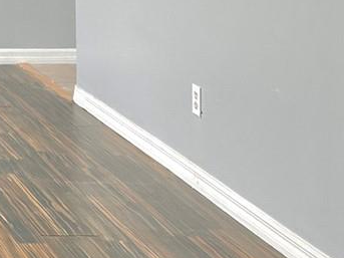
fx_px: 1113
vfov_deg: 12.6
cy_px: -125
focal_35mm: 112
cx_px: -362
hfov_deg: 14.4
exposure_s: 1/134
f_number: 1.78
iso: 100
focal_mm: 6.86
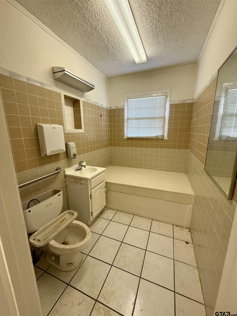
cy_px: 158
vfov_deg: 102.1
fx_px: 128
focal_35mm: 14
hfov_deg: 85.7
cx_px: 118
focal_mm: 2.22
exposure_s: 1/120
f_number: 2.2
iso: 250
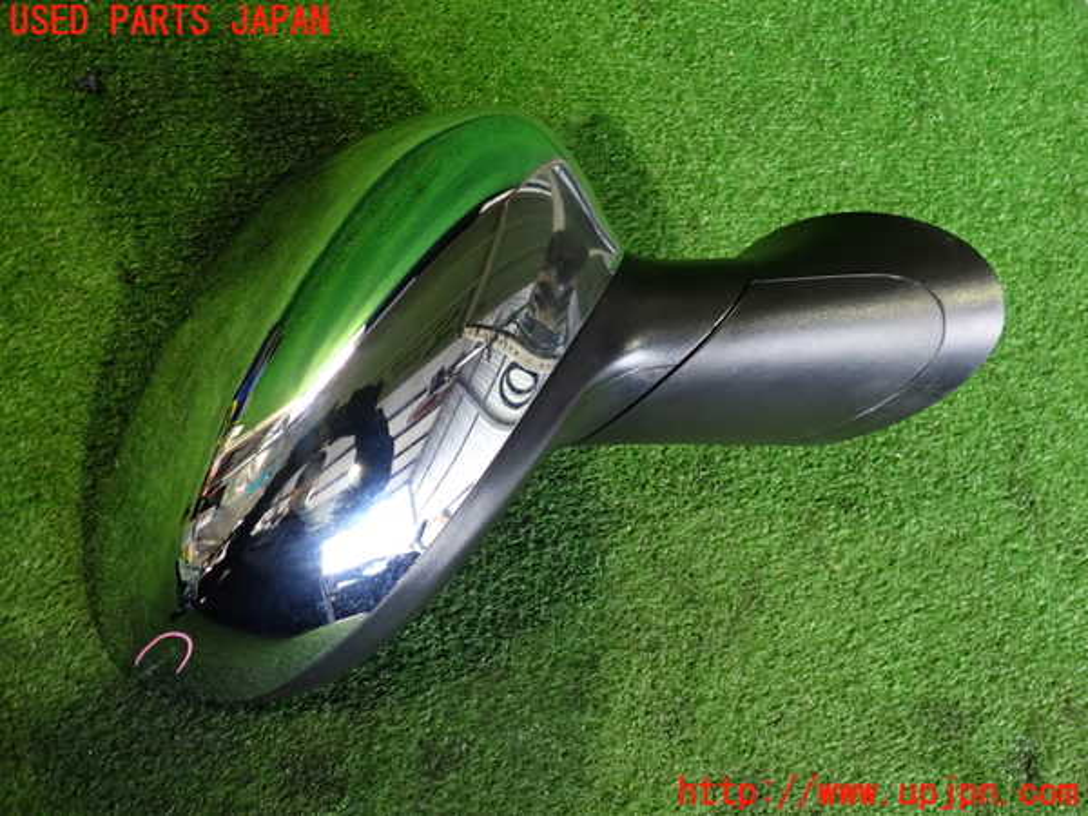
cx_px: 544
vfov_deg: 46.8
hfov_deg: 60.0
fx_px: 943
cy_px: 408
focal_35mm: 30
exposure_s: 1/30
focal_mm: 5.4
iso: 320
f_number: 2.3
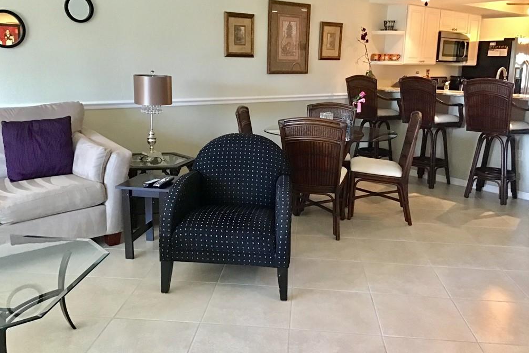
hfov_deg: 57.2
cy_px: 158
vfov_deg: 39.9
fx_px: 485
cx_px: 261
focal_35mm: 33
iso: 200
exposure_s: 1/24
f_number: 2.4
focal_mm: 3.3
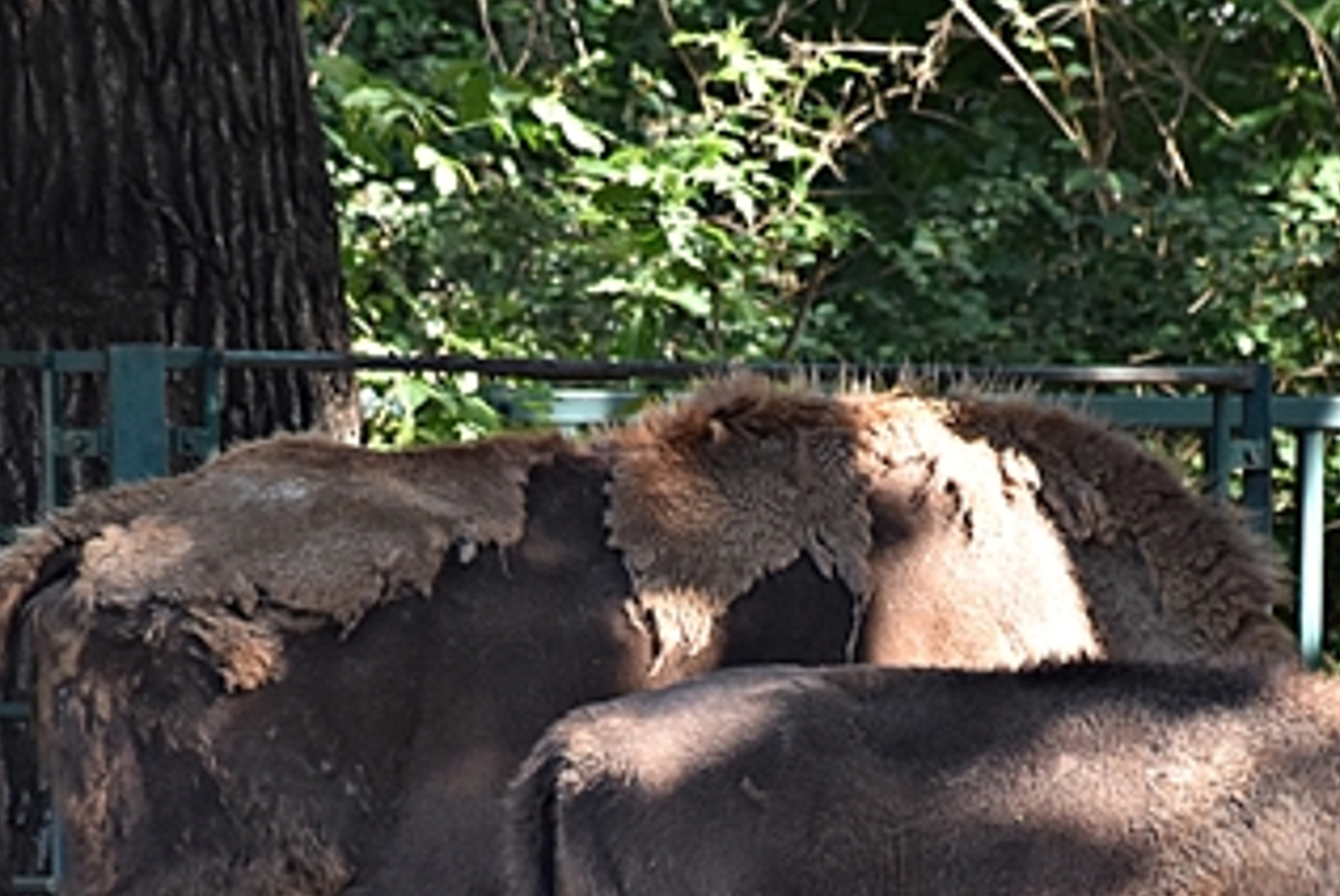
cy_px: 907
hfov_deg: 3.0
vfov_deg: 2.0
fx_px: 25259
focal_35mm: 678
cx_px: 807
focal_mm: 140
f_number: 5.6
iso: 800
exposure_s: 1/250
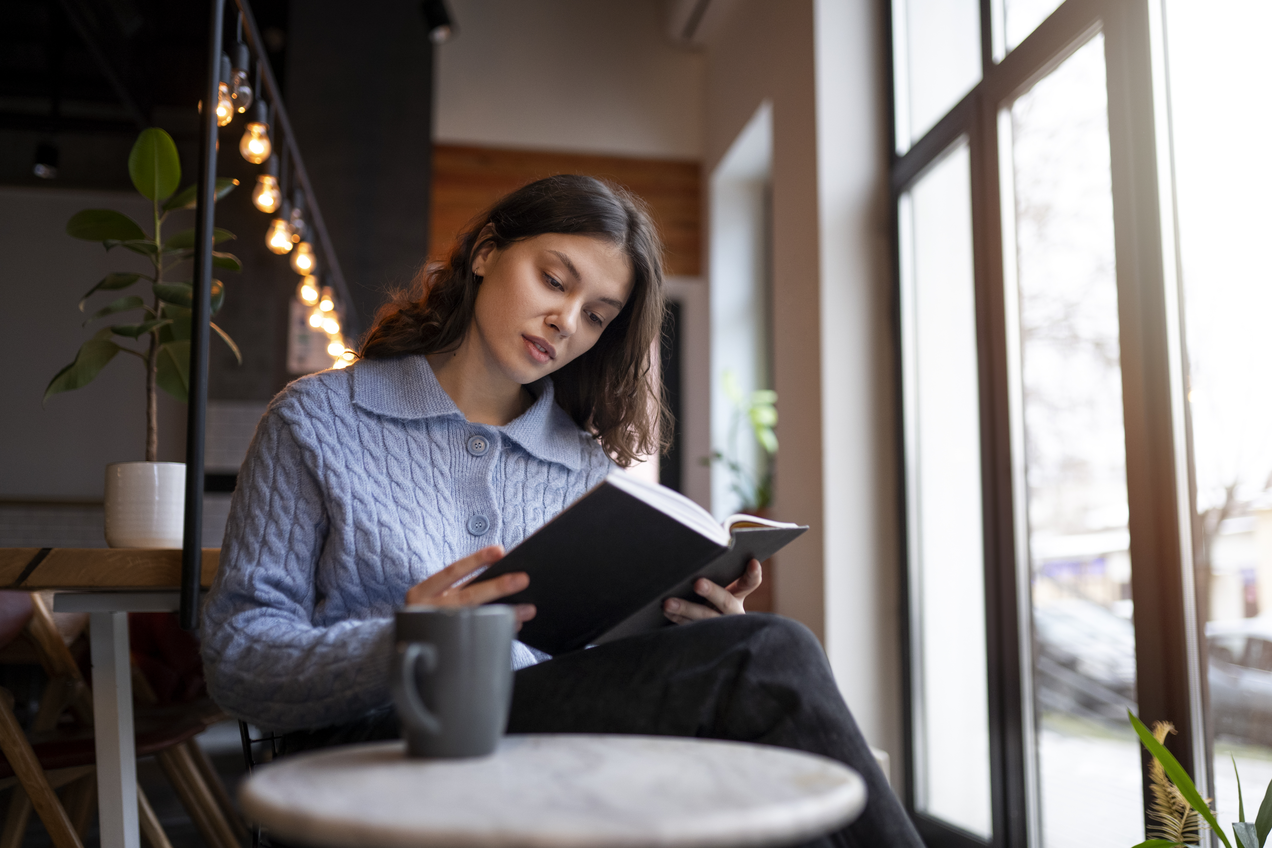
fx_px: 1237
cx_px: 636
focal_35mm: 35
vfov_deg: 37.9
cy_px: 424
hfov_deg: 54.4
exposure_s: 1/250
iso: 1250
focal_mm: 35
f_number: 1.8
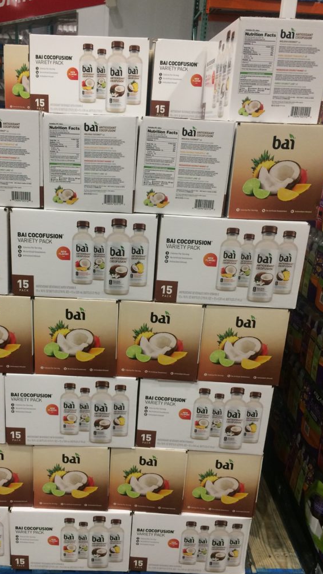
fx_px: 487
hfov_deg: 36.5
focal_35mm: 32
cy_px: 290
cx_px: 120
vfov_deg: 61.0
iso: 50
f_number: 2.2
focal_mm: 4.15
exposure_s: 1/30
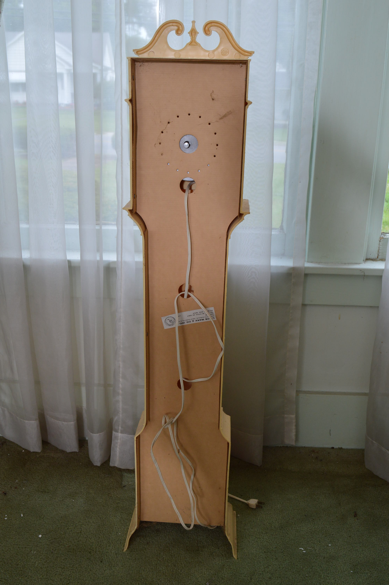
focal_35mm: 36
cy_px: 292
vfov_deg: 53.2
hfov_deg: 36.8
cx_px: 194
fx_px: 585
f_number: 9
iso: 400
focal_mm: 24
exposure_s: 1/125
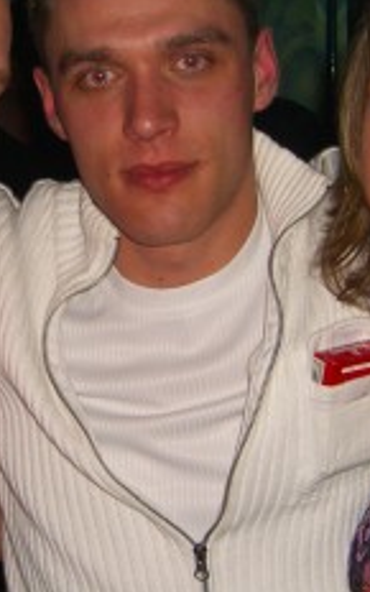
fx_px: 1678
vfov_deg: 20.0
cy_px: 258
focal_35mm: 104
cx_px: 100
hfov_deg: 12.6
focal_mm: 7.9
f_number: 2.8
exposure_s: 1/60
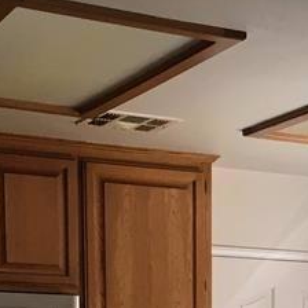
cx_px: 345
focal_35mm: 117
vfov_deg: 13.7
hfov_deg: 14.5
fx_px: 1178
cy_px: 514
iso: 32
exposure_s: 1/40
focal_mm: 4.15
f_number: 2.2
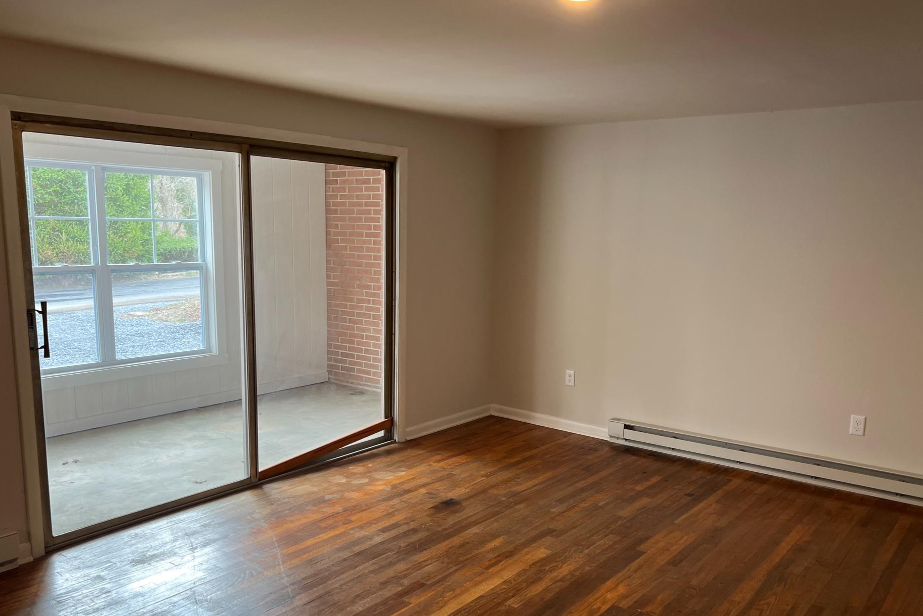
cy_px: 356
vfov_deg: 43.5
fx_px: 769
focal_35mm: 30
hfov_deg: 61.9
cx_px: 450
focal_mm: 5.7
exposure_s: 1/120
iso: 100
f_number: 1.5
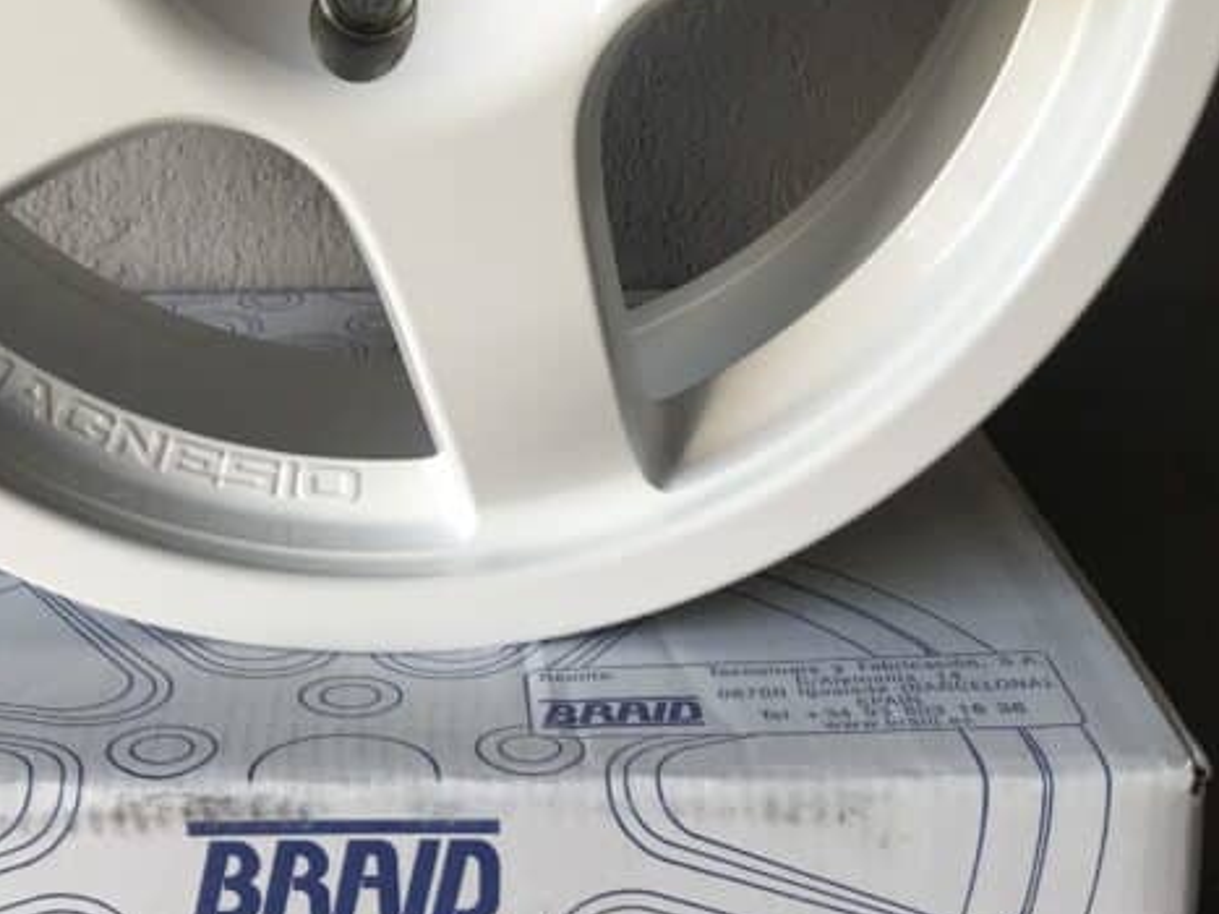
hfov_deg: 39.1
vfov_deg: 29.5
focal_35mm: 48
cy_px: 170
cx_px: 392
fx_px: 1690
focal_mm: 3.99
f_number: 1.8
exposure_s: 1/100
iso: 25
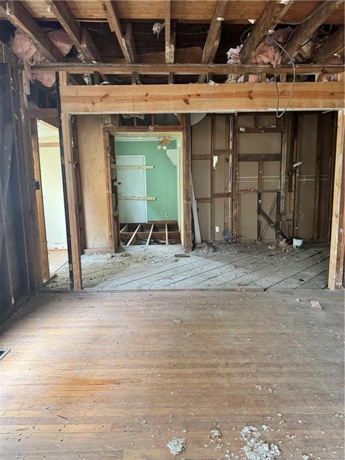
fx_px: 319
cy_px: 230
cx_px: 172
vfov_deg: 71.6
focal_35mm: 24
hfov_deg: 56.8
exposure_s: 1/60
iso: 800
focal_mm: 6.76
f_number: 1.78
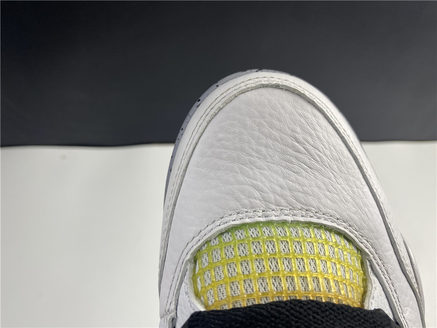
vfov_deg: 53.1
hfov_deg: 67.3
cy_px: 164
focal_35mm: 26
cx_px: 218
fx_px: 328
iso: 40
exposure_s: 1/100
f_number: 1.8
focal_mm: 4.25
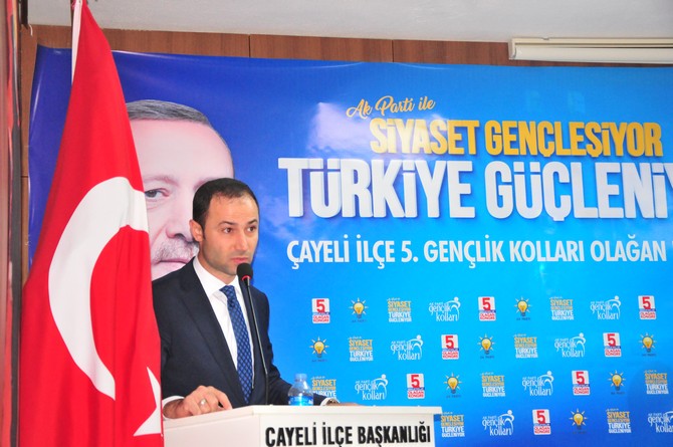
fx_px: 1260
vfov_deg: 20.1
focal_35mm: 68
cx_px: 336
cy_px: 224
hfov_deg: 29.9
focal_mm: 45
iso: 2000
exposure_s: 1/125
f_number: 4.8
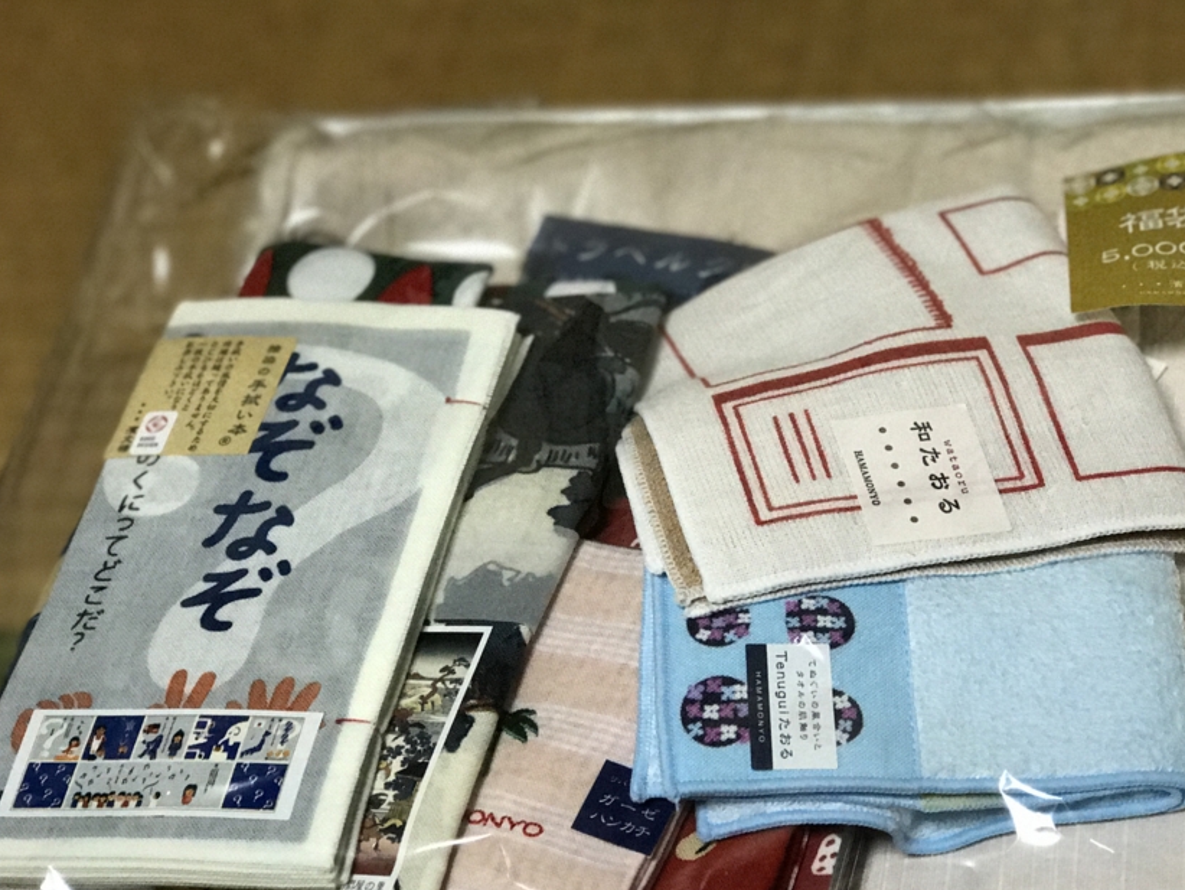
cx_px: 728
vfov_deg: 20.7
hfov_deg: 27.3
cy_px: 551
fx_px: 2431
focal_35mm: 71
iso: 400
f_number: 2.8
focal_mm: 6.6
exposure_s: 1/50
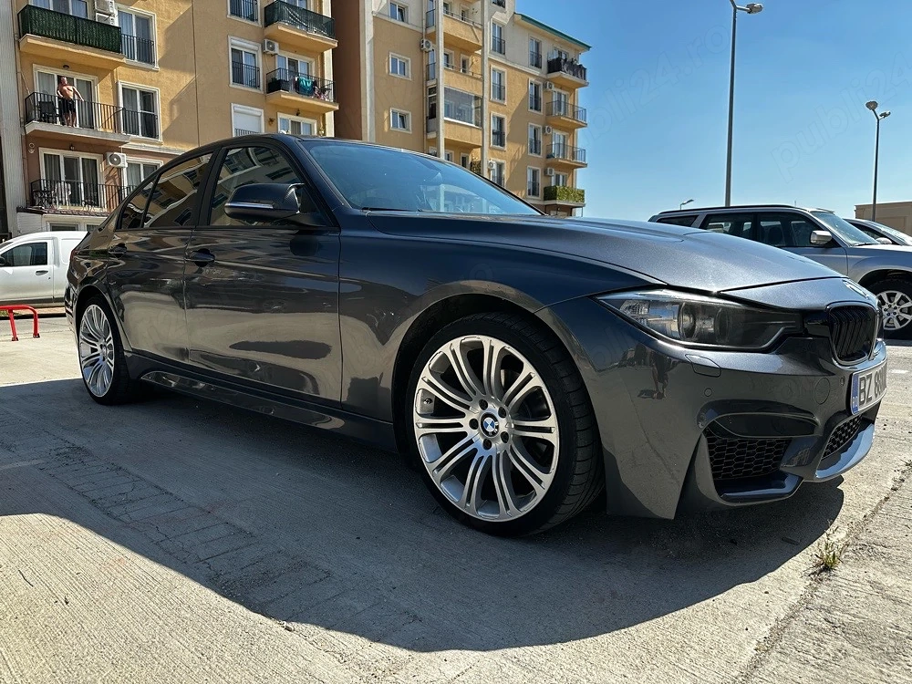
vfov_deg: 56.8
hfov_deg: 71.6
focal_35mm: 24
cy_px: 342
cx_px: 456
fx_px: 632
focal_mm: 6.86
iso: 80
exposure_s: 1/2732
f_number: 1.78
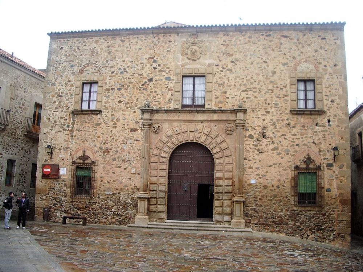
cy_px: 136
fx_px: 367
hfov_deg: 52.6
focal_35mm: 35
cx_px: 182
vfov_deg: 40.7
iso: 50
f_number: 2.6
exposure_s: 1/125
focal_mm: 5.8
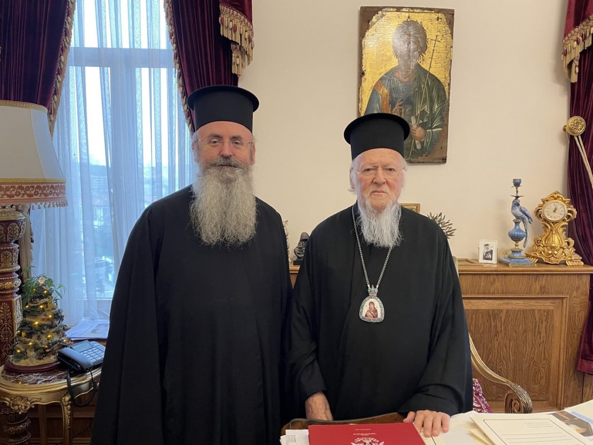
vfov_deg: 53.1
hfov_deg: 67.3
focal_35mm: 26
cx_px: 296
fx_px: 445
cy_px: 222
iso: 100
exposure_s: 1/50
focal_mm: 4.2
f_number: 1.6
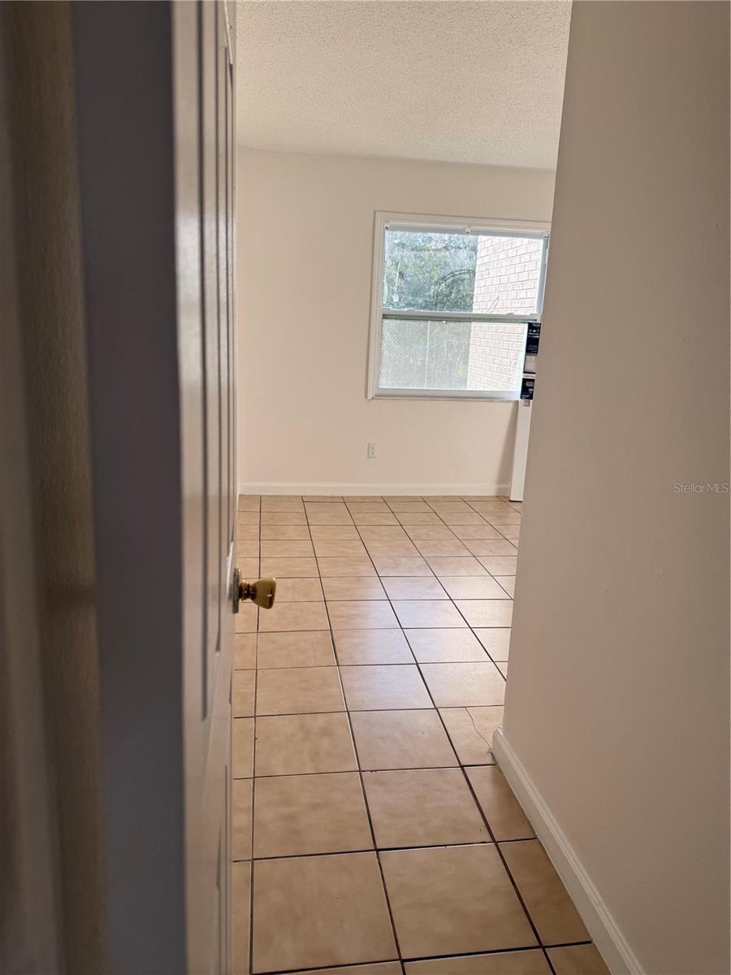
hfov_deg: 56.8
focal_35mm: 24
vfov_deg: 71.6
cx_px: 366
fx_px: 676
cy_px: 488
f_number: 1.78
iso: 100
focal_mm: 6.76
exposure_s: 1/637
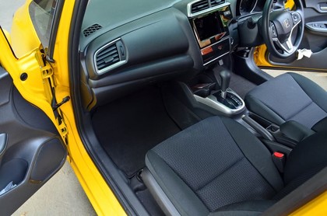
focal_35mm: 27
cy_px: 108
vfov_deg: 47.7
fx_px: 245
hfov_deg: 67.5
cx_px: 164
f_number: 9
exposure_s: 1/25
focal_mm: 18
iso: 400
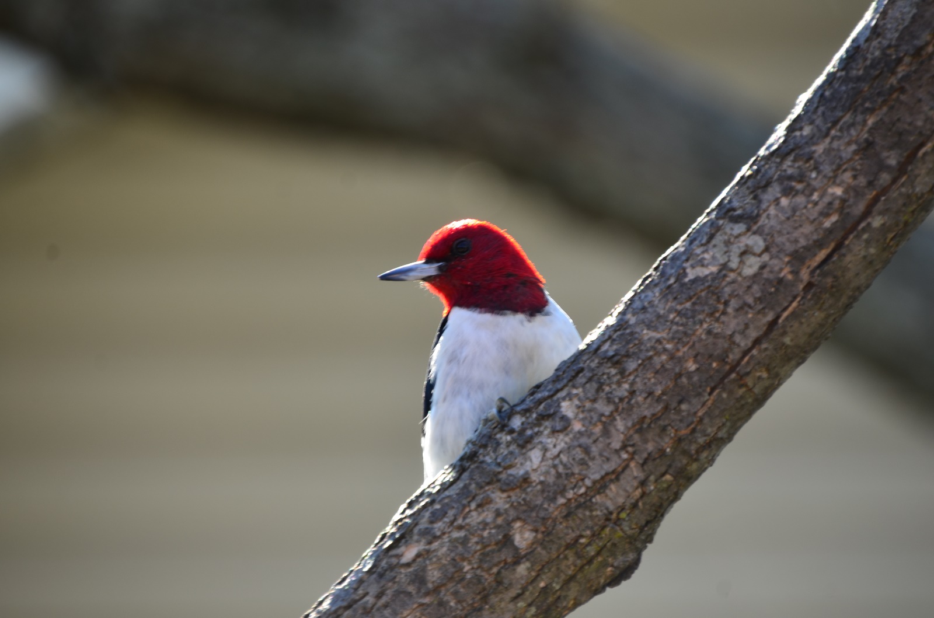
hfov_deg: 3.4
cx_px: 467
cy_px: 309
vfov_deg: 2.3
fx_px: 15531
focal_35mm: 600
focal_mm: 400
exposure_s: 1/30
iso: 100
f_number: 6.3
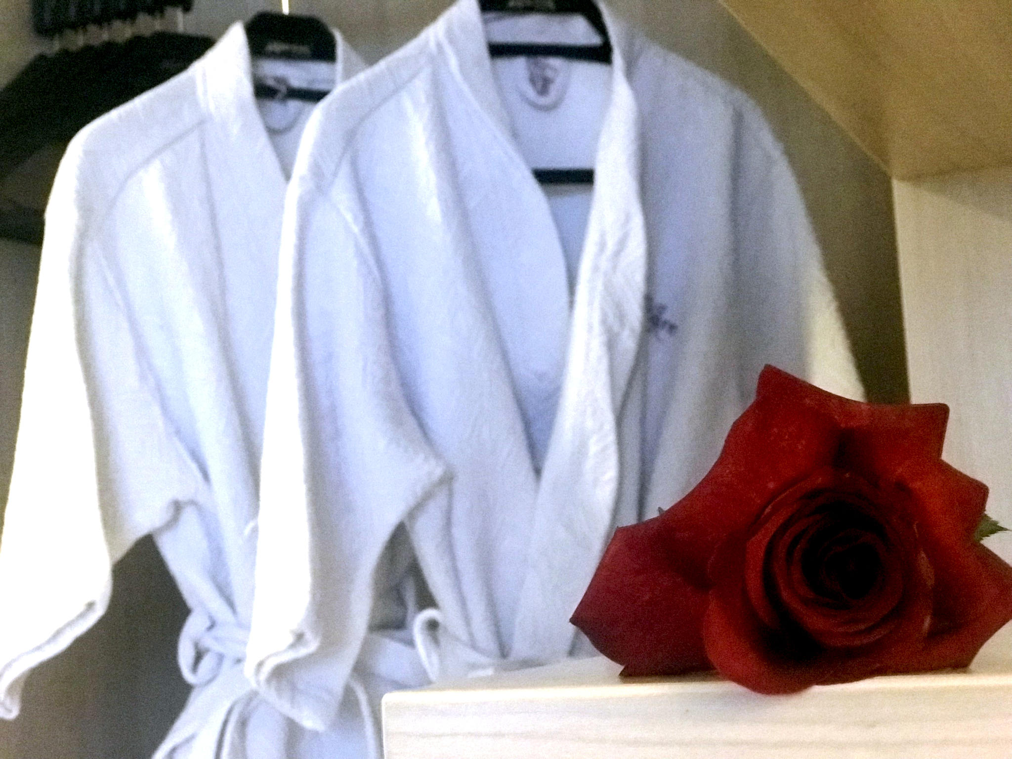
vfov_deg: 25.7
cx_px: 506
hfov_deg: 33.8
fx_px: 1666
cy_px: 380
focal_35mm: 57
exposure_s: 1/60
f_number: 2.8
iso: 1250
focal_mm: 6.6
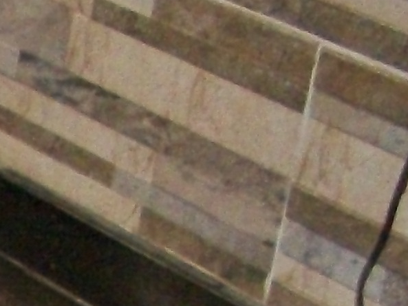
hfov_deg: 7.2
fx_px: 2782
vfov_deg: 6.0
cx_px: -903
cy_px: 756
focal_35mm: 236
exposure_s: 1/125
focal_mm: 6.3
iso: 400
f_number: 3.1
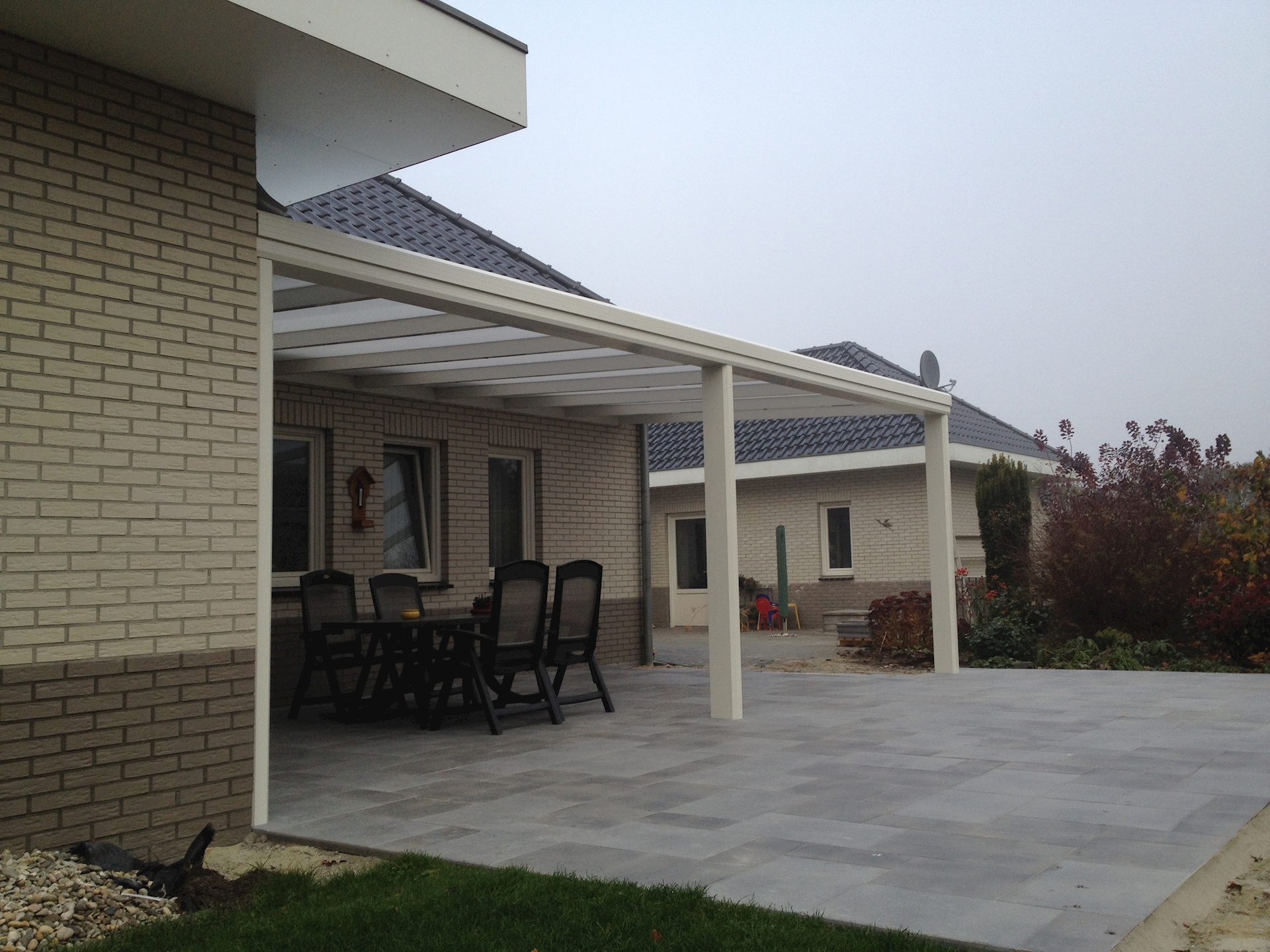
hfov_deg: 52.6
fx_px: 1284
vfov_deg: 40.7
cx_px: 635
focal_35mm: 35
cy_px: 476
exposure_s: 1/397
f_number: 2.4
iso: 64
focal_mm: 4.28
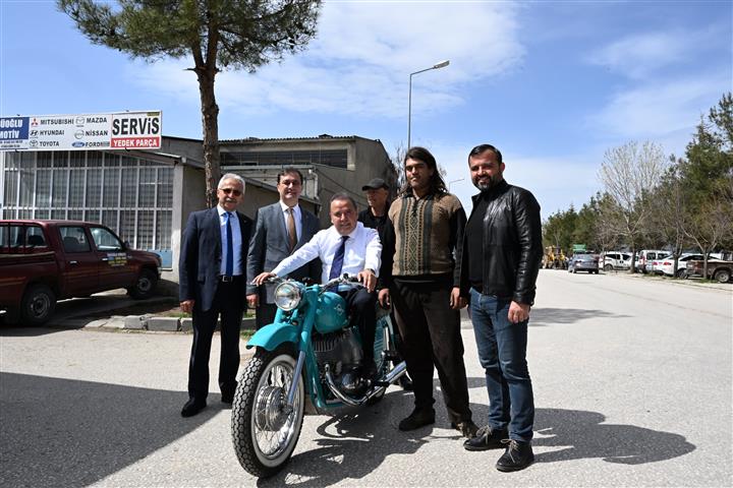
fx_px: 529
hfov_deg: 69.4
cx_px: 366
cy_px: 244
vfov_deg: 49.6
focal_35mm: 26
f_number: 18
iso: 1600
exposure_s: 1/800
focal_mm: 26
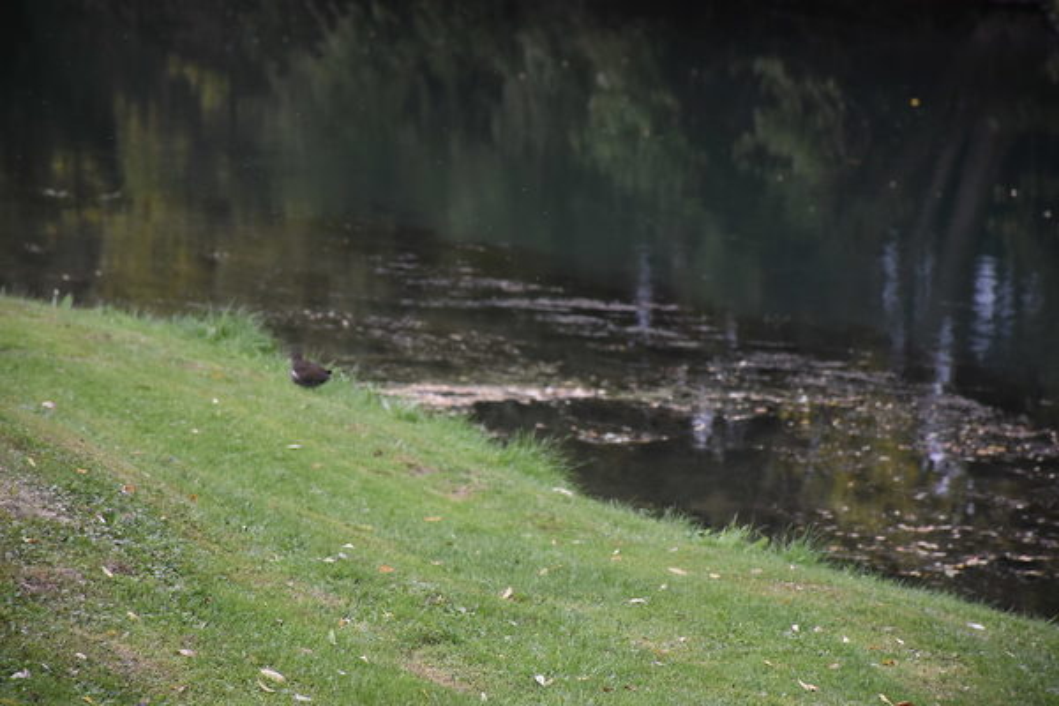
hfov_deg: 9.8
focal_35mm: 210
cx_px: 530
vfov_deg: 6.5
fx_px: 6177
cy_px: 353
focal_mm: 140
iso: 800
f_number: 5.6
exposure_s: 1/320
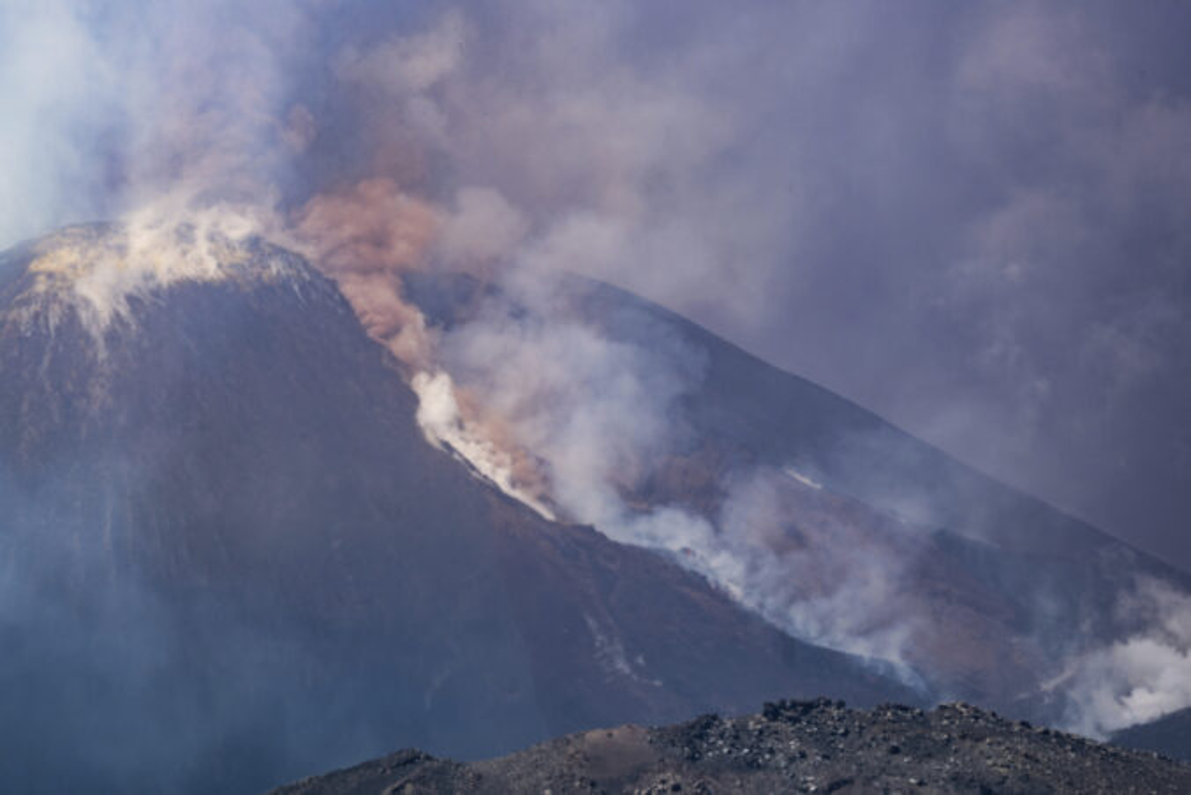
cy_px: 398
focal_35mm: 600
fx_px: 19853
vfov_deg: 2.3
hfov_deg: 3.4
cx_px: 596
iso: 160
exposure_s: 1/500
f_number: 6.3
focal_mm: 600
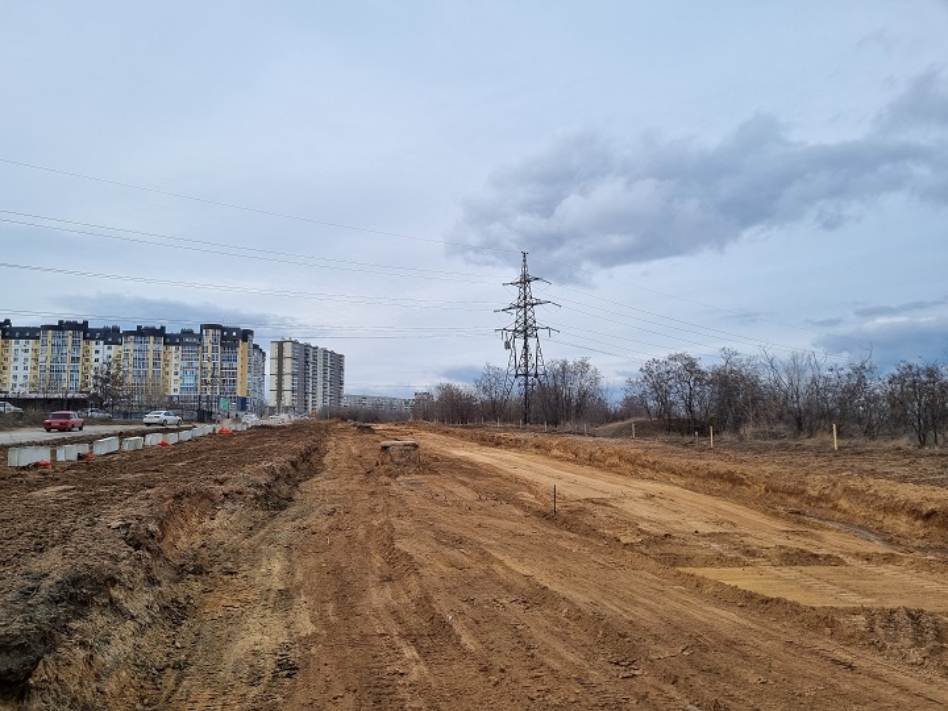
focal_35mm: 26
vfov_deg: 53.1
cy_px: 356
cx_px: 474
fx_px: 712
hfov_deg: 67.3
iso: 50
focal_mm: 5.4
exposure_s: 1/2008
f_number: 1.8
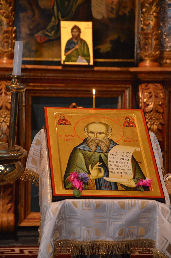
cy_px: 129
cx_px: 86
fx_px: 1127
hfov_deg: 8.7
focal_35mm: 158
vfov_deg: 13.1
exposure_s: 1/60
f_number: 5.6
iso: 3200
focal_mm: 105
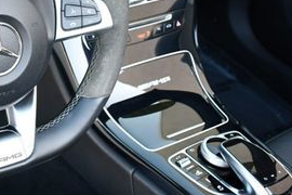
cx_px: -6
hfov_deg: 26.8
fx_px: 576
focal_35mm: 71
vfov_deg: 18.9
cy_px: 29
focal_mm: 20
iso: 800
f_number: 3.5
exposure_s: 1/200
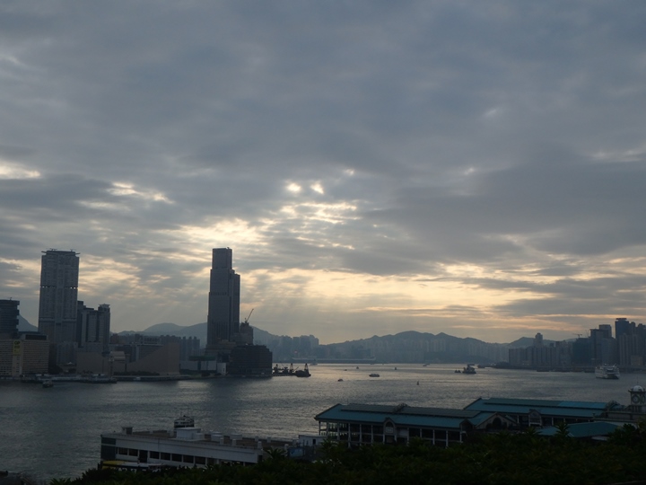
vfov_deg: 32.2
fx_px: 840
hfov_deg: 42.1
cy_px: 242
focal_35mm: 45
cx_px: 323
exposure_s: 1/640
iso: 125
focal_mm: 8.1
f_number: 5.2
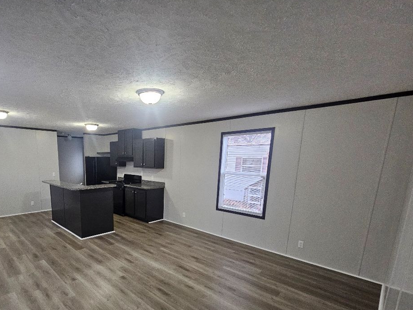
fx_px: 203
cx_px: 144
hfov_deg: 88.3
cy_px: 197
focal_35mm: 17
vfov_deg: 73.2
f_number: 2.2
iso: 320
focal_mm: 2.2
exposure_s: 1/40
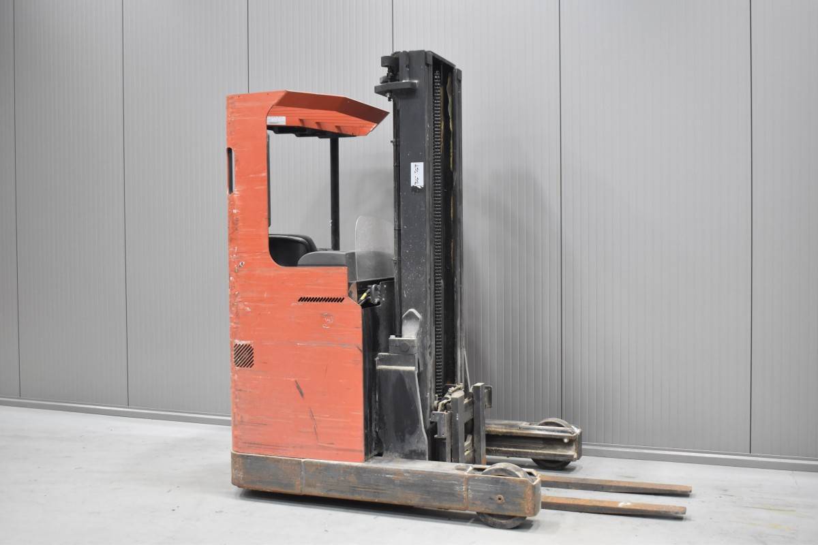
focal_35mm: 39
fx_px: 886
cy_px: 272
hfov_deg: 49.6
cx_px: 409
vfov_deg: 34.2
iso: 1600
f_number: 4.5
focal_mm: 26
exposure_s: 1/40
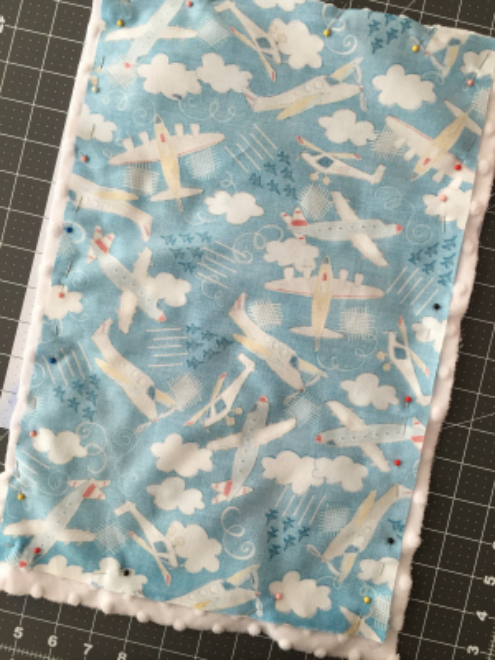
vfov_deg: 61.7
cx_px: 248
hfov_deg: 48.2
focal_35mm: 29
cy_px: 330
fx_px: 553
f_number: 2.2
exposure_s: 1/30
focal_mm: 4.15
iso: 40
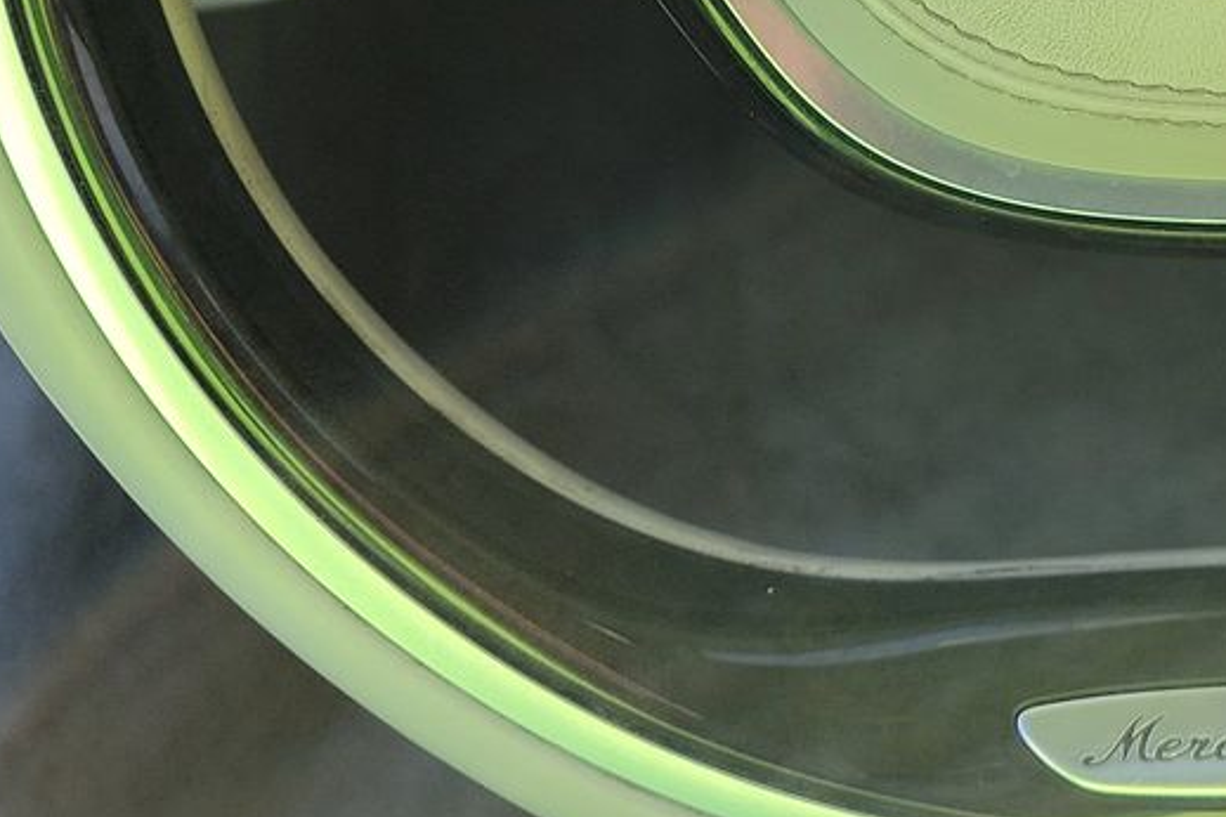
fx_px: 2622
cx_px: 1259
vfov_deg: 15.7
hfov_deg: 24.9
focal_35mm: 77
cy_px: -541
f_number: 1.8
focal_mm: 6.7
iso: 50
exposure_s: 1/211
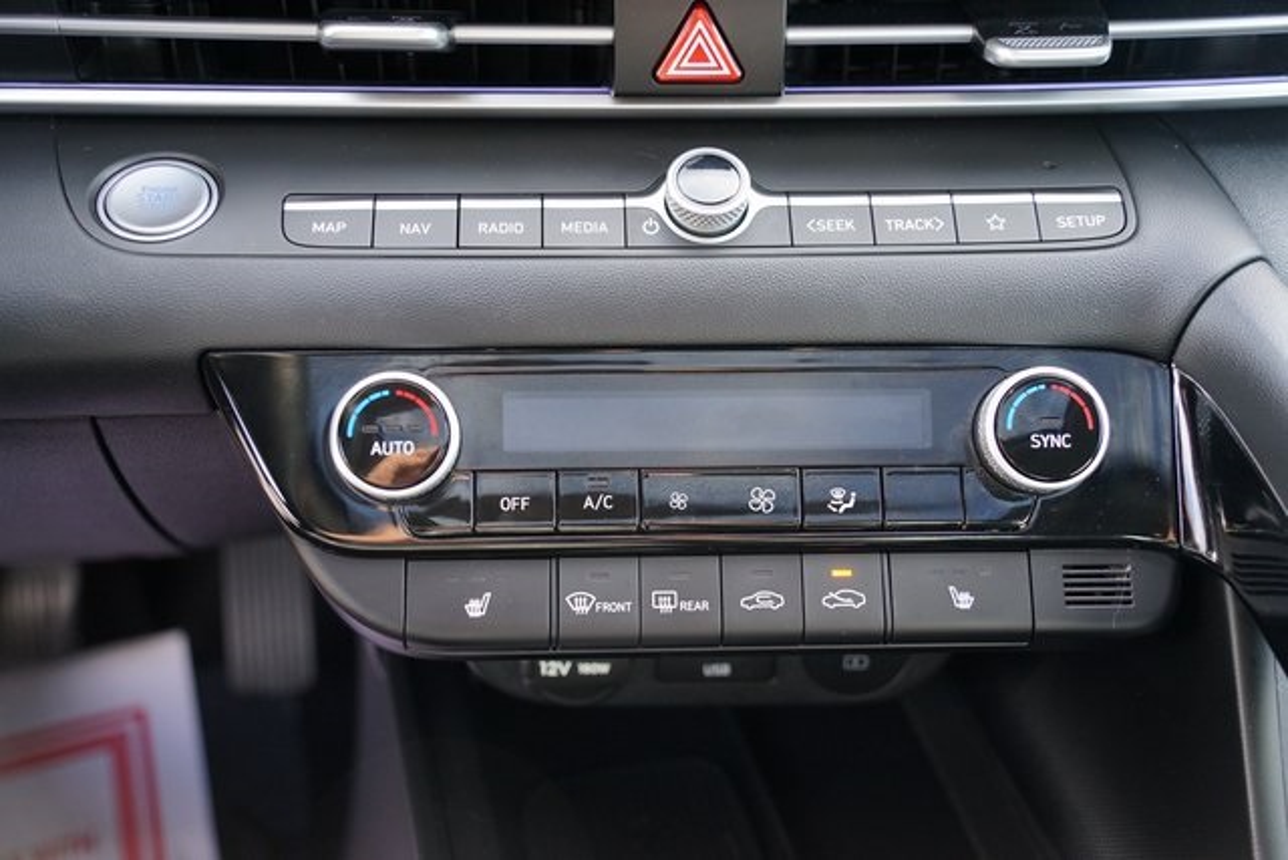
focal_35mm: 41
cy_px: 430
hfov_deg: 47.4
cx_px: 644
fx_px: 1467
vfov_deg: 32.6
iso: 1250
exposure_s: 1/160
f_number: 4
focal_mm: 41
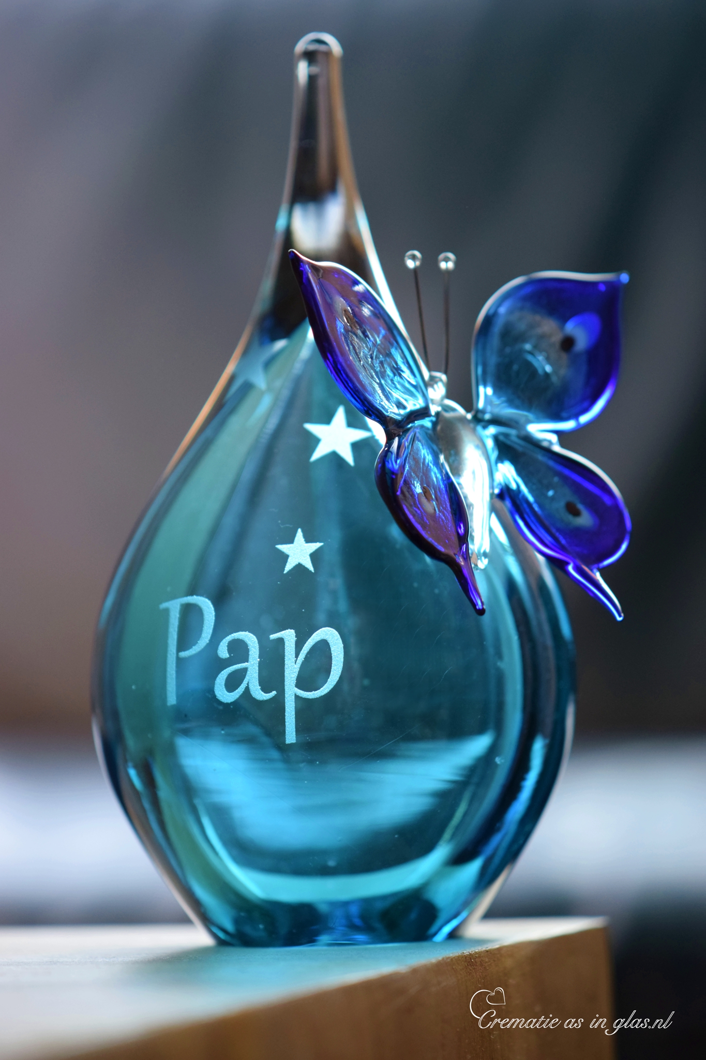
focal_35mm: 128
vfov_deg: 16.1
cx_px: 353
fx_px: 3751
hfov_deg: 10.8
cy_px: 530
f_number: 4
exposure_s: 1/125
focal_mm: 85
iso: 1000
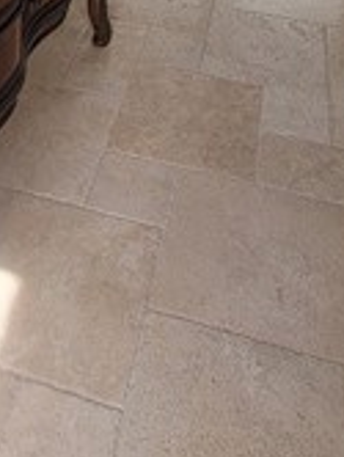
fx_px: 661
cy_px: -317
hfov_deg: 29.0
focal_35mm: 50
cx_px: 121
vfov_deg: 23.9
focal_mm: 2.2
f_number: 2.2
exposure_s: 1/120
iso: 50
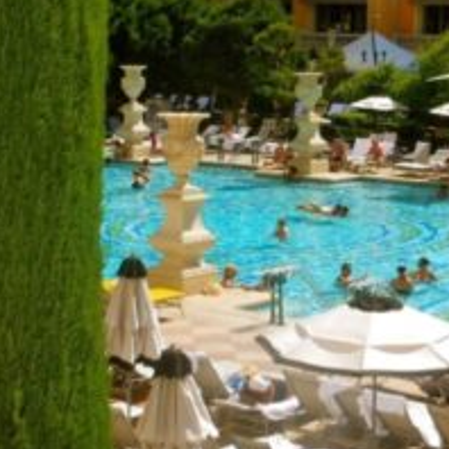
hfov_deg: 17.4
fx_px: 1467
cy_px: 125
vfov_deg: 17.3
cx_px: 277
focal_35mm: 100
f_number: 3.7
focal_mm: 5
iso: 80
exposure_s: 1/800
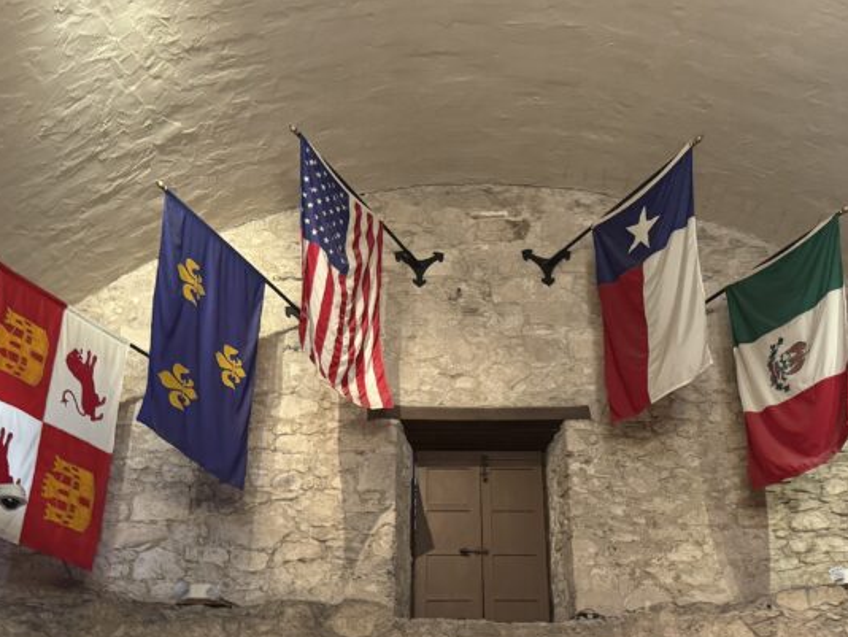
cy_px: 453
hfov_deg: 41.2
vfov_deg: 31.2
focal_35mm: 46
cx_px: 473
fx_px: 1127
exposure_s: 1/40
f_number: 1.78
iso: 800
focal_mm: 6.76
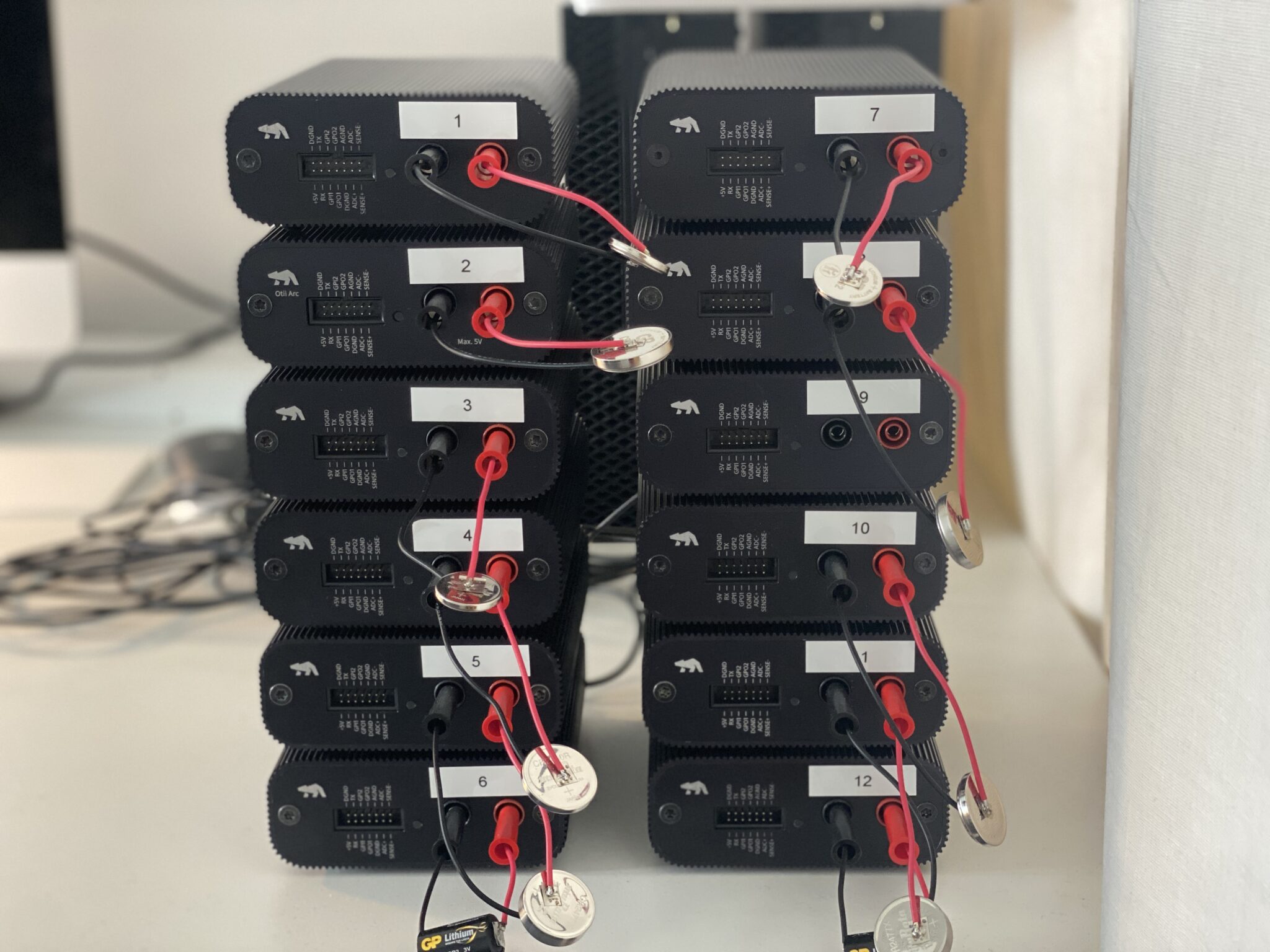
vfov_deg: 28.0
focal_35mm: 52
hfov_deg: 36.8
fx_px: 1908
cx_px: 635
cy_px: 476
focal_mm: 6
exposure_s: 1/33
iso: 250
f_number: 2
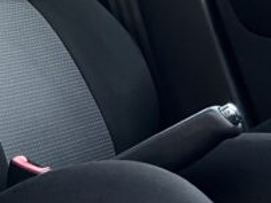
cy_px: 16
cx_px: -172
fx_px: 805
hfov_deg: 16.8
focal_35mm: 103
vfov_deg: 14.2
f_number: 1.5
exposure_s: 1/60
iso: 500
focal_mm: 5.7
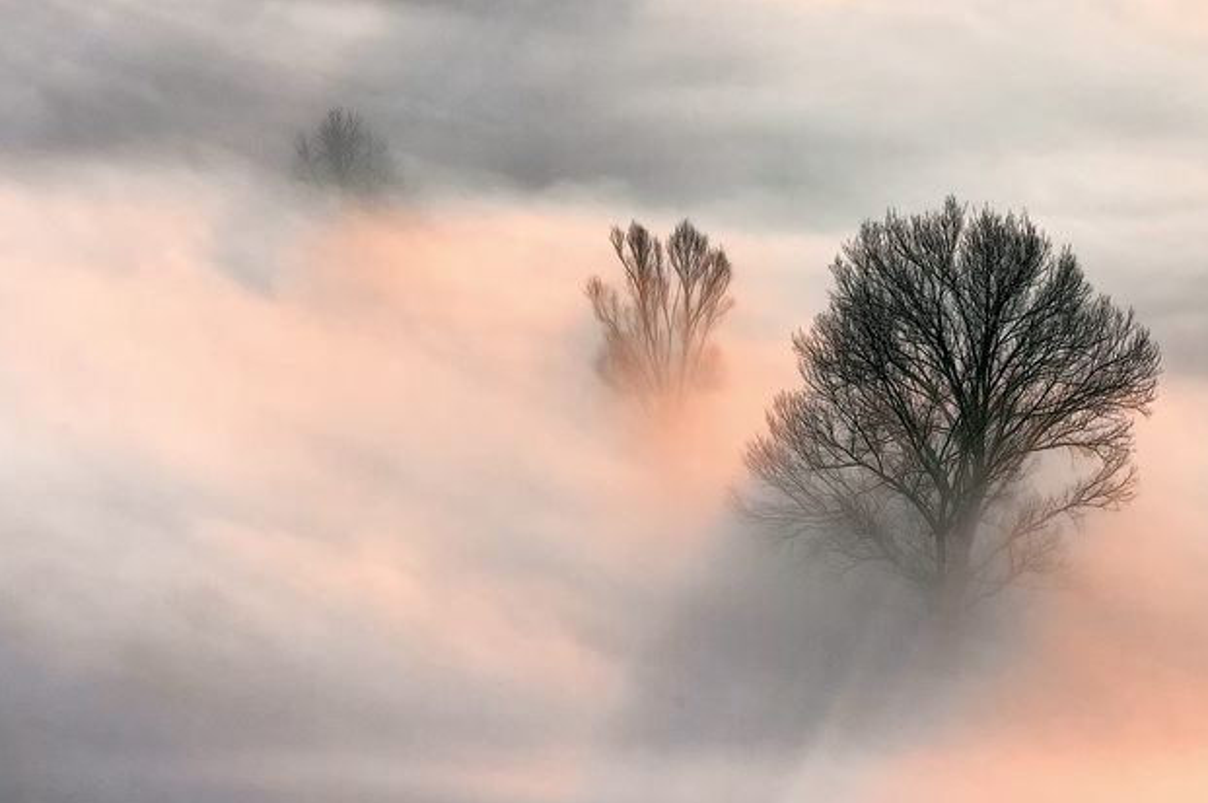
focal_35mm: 290
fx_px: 9723
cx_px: 646
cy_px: 552
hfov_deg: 7.1
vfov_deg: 4.7
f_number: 11
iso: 200
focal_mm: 180
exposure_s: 1/200
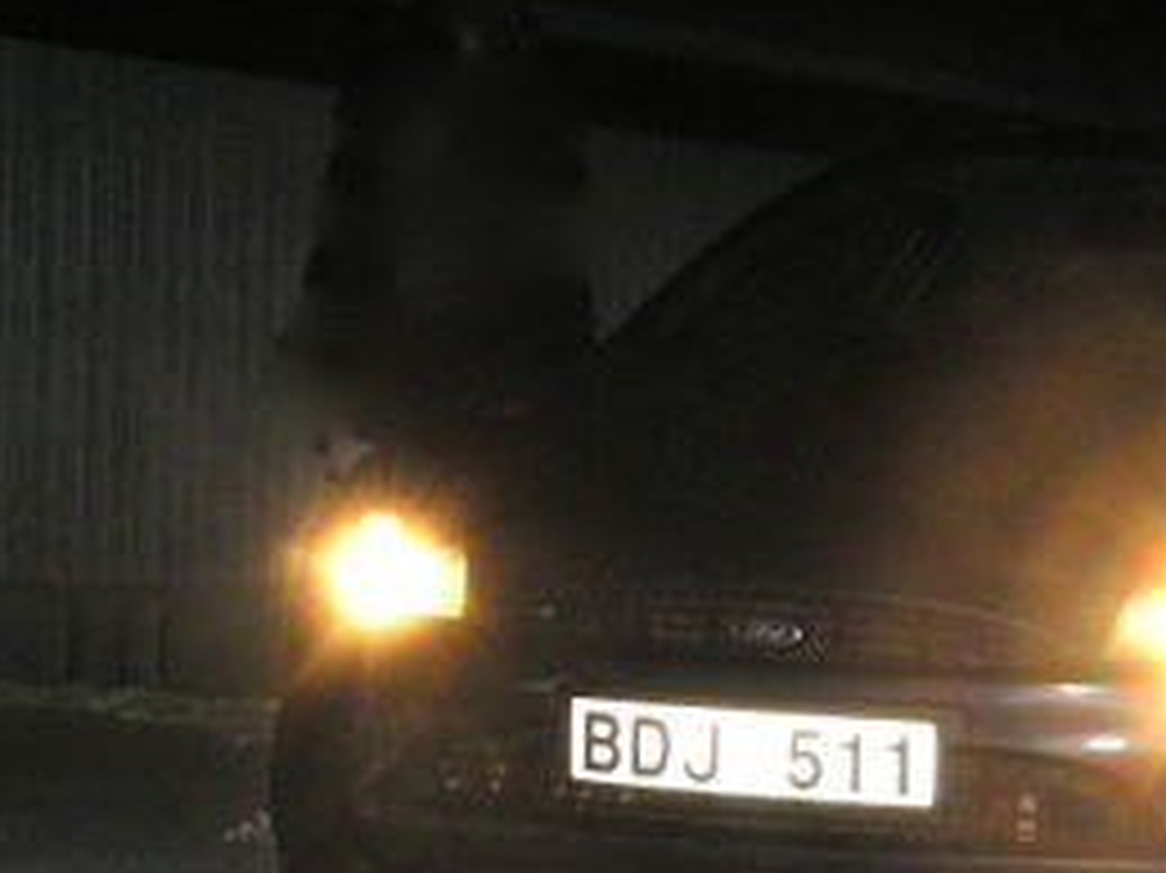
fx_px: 4579
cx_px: 1008
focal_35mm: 136
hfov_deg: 14.4
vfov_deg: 10.8
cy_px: 878
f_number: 4.1
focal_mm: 9.7
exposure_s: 1/40
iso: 200
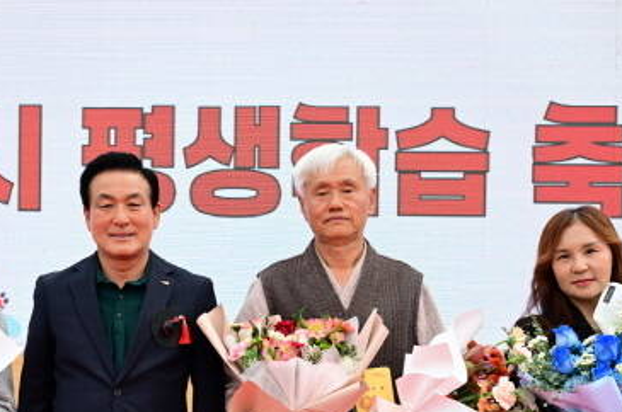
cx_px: 234
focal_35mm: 59
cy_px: 308
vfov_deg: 22.7
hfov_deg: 33.9
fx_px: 1016
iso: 100
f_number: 4.5
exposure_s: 1/200
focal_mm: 33.5
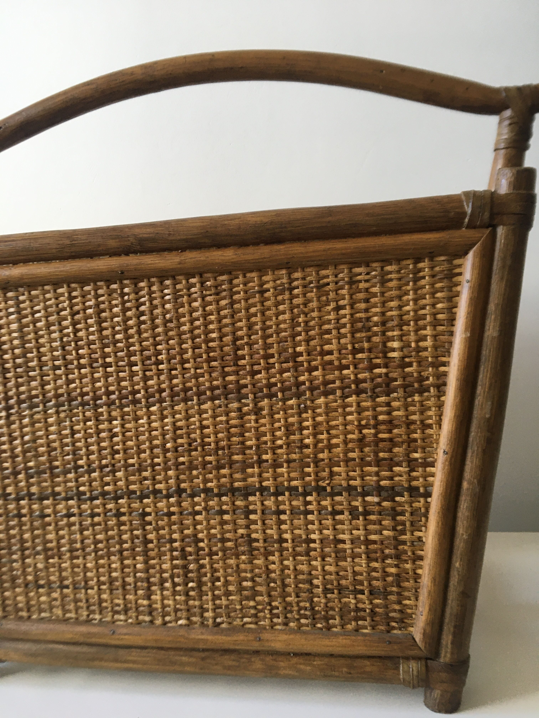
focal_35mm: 29
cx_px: 270
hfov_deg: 48.2
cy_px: 359
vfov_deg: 61.7
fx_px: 602
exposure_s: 1/30
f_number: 2.2
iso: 40
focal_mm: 4.15
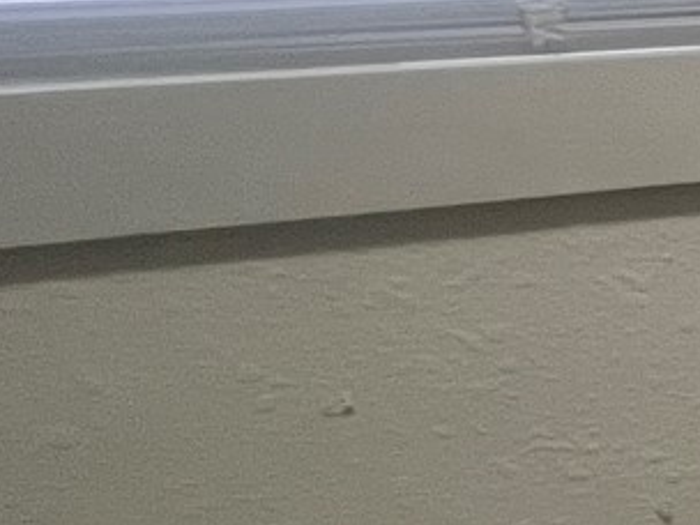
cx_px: 1861
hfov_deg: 13.3
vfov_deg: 17.6
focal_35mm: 82
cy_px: 513
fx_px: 1658
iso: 200
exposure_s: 1/120
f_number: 1.8
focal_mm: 1.57
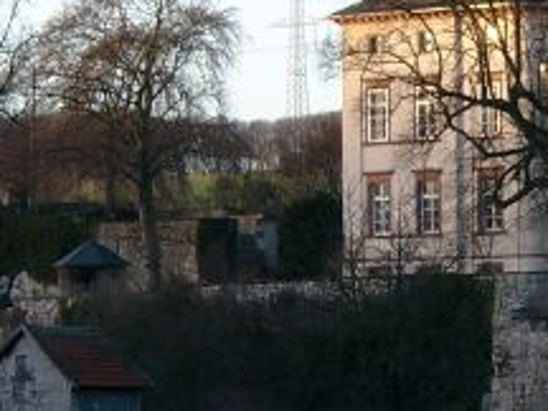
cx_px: 649
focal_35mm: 370
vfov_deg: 4.0
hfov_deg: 5.3
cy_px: 162
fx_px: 5857
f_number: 4
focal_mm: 20.74
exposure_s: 1/83.6
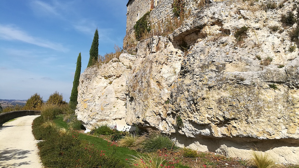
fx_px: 230
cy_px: 60
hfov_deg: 66.1
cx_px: 152
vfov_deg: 39.9
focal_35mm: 29
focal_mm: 3.83
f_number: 2.2
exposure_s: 1/1350
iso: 50
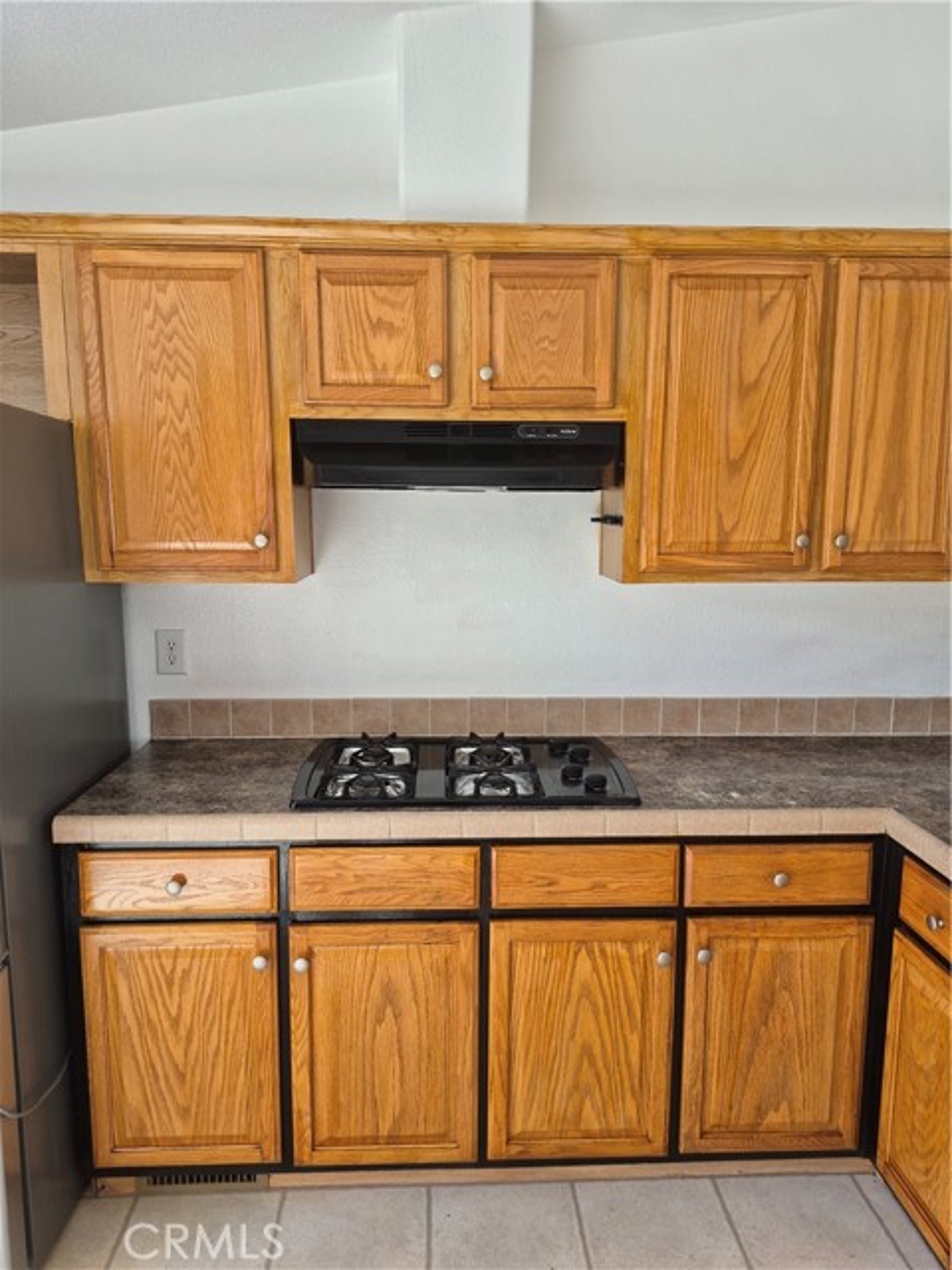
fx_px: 843
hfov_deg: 58.9
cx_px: 476
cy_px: 635
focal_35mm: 23
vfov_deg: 73.9
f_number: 1.8
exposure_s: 1/359
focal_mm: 5.4
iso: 125
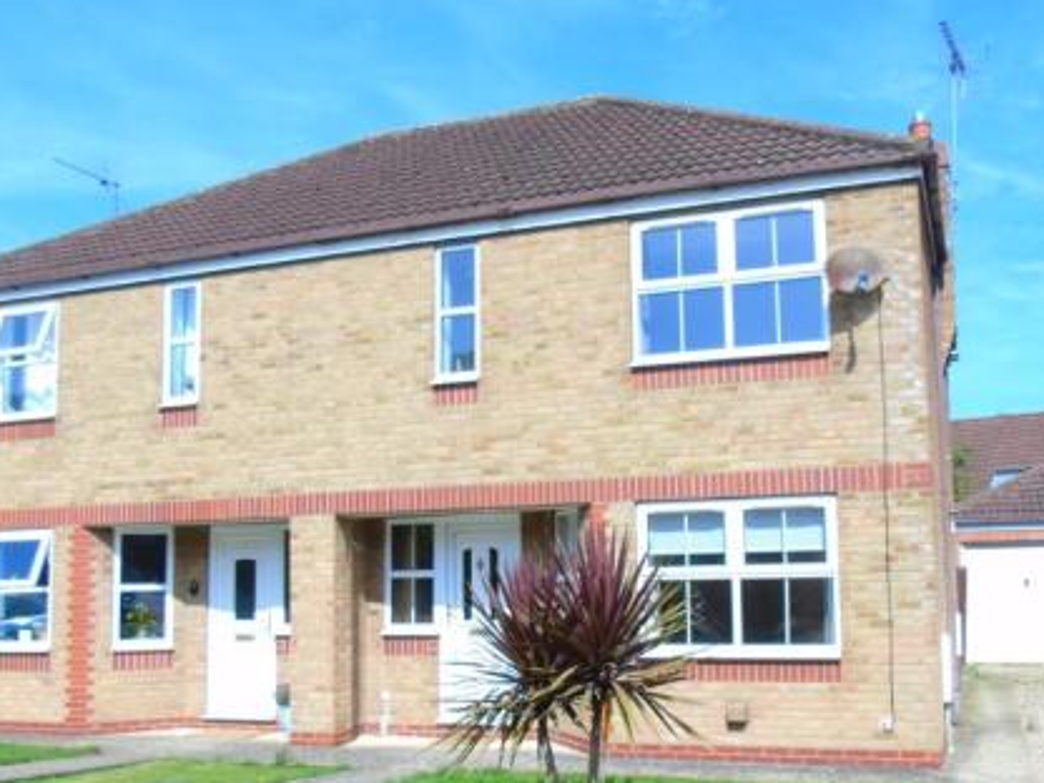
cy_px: 488
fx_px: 1056
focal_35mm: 35
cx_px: 626
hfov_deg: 52.3
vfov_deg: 40.4
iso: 80
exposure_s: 1/640
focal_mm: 4.4
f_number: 3.4
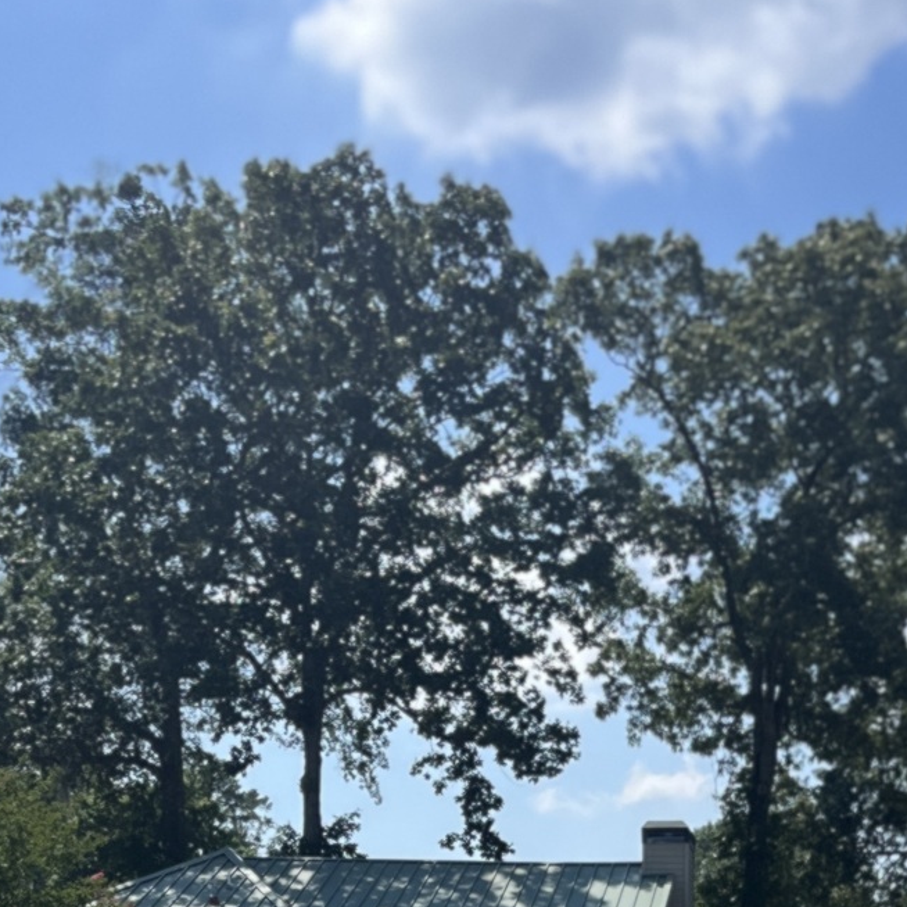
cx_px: 779
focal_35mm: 81
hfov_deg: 21.0
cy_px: 1412
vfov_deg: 18.6
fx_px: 2401
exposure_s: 1/3623
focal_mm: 5.1
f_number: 1.6
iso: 50
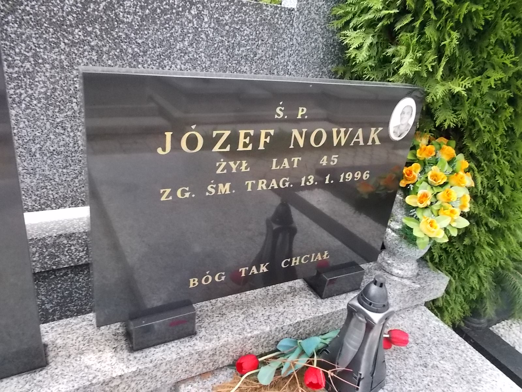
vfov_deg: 53.1
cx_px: 261
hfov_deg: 67.3
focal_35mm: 26
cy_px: 196
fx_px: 392
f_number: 8
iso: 400
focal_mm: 4.6
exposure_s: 1/160
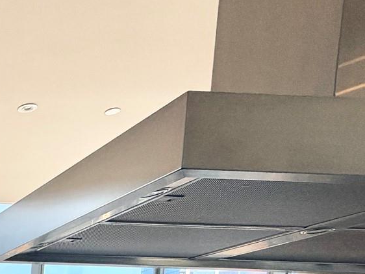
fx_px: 538
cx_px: -238
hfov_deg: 24.4
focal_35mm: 51
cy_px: 413
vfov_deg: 23.0
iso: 64
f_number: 2.2
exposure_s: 1/424
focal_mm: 2.22
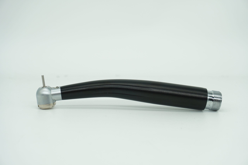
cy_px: 82
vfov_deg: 18.2
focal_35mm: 75
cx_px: 124
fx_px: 517
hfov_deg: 27.0
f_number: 8
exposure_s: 1/100
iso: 200
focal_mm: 50
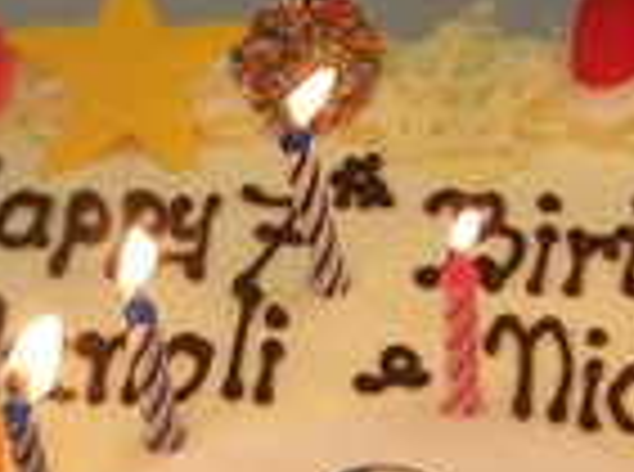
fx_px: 3160
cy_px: 638
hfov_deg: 11.4
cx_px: 243
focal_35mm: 173
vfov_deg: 8.4
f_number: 2.8
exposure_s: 1/125
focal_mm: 6.3
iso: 140
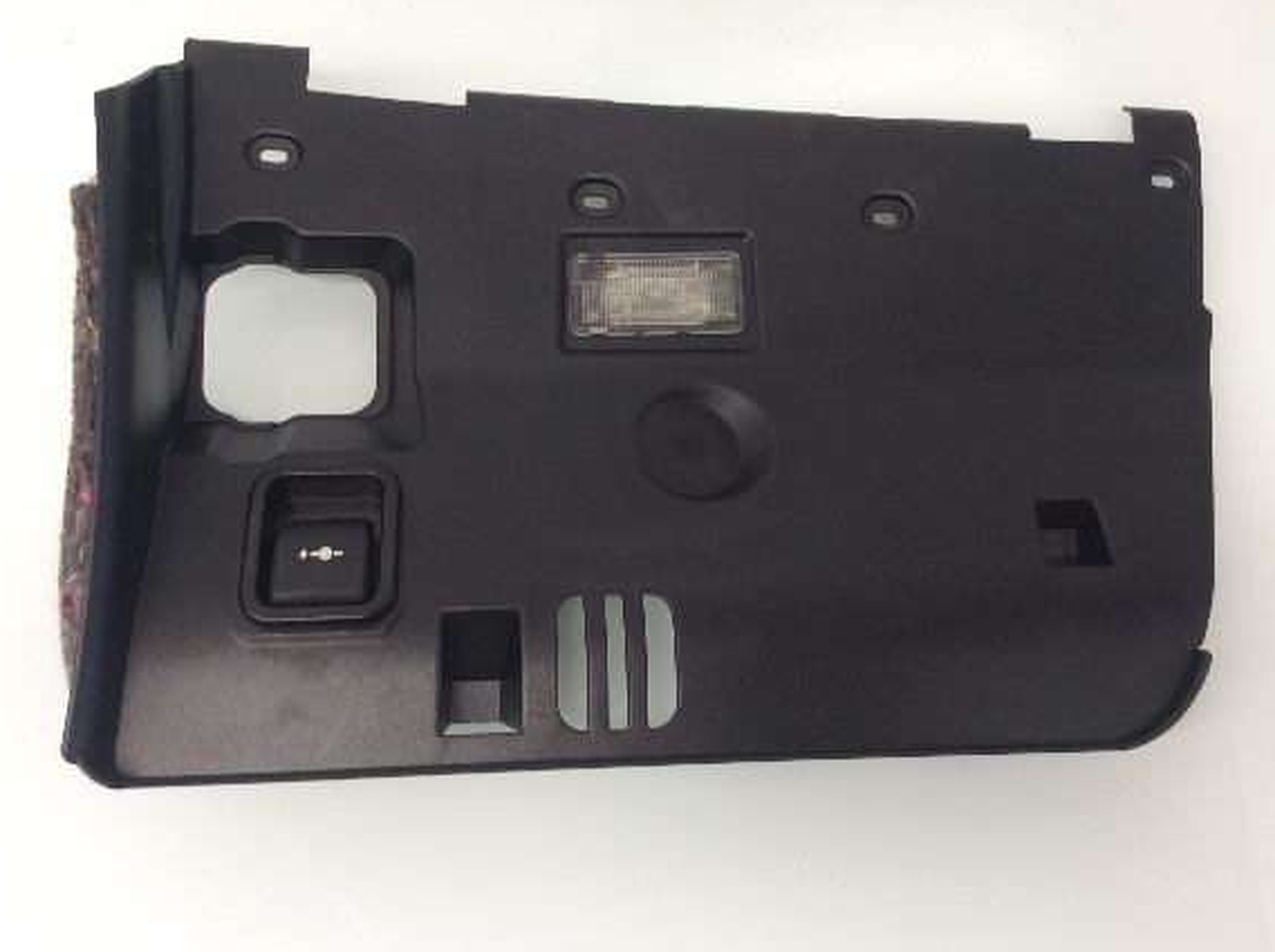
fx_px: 1324
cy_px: 419
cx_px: 650
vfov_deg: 39.5
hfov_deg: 51.4
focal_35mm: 36
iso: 32
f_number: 2.4
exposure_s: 1/24
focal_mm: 3.3
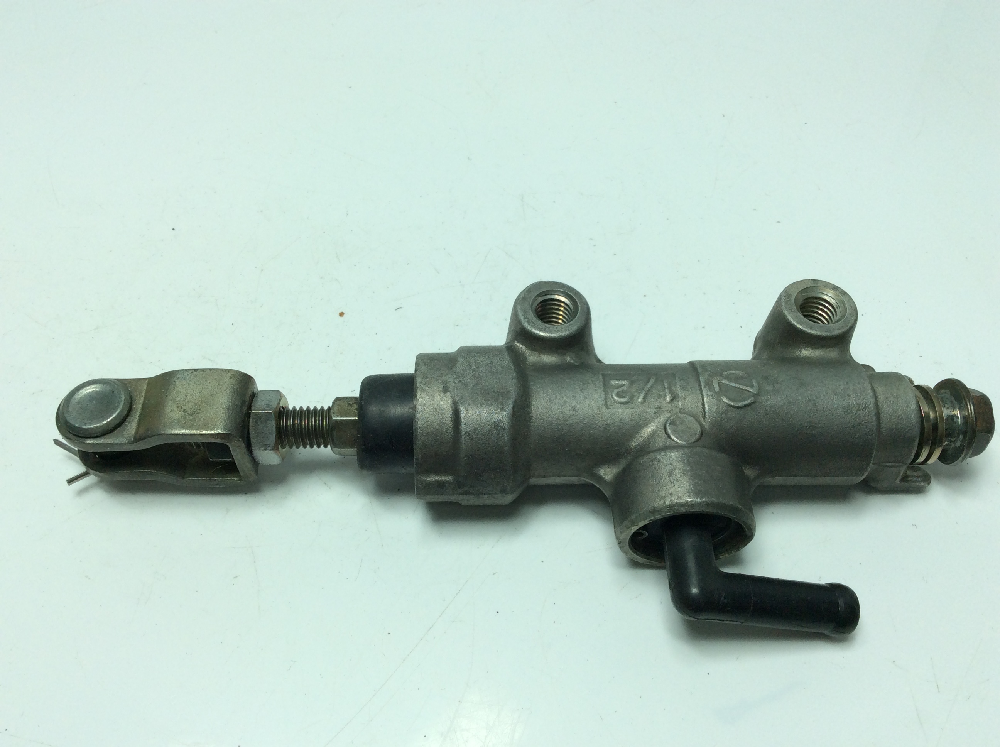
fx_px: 923
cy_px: 374
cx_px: 500
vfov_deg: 44.1
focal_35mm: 32
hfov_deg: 56.9
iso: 32
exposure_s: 1/502
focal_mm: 3.3
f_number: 2.4
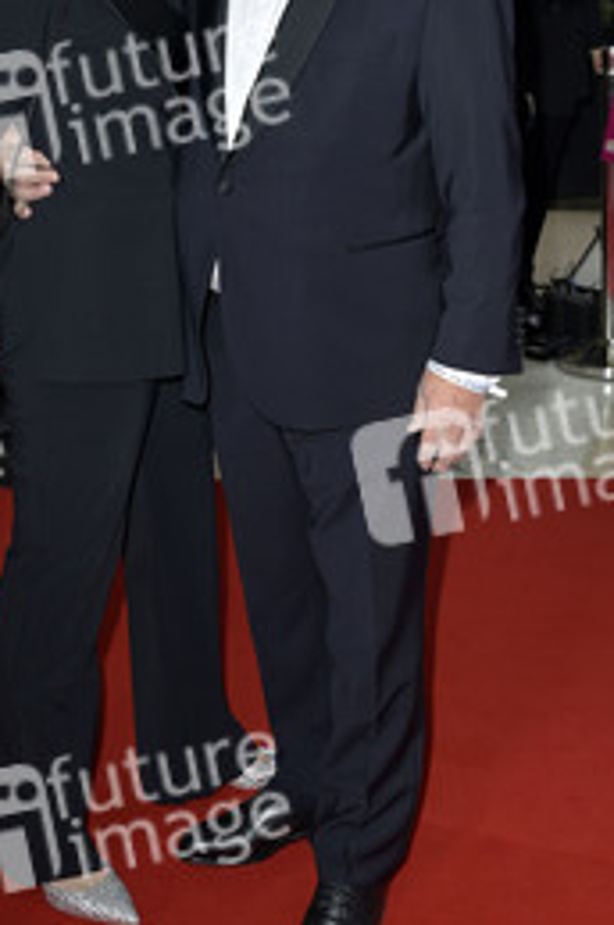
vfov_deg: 29.4
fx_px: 1744
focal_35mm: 68
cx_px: 211
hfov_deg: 19.9
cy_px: 282
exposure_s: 1/250
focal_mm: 44
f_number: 5.6
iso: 640
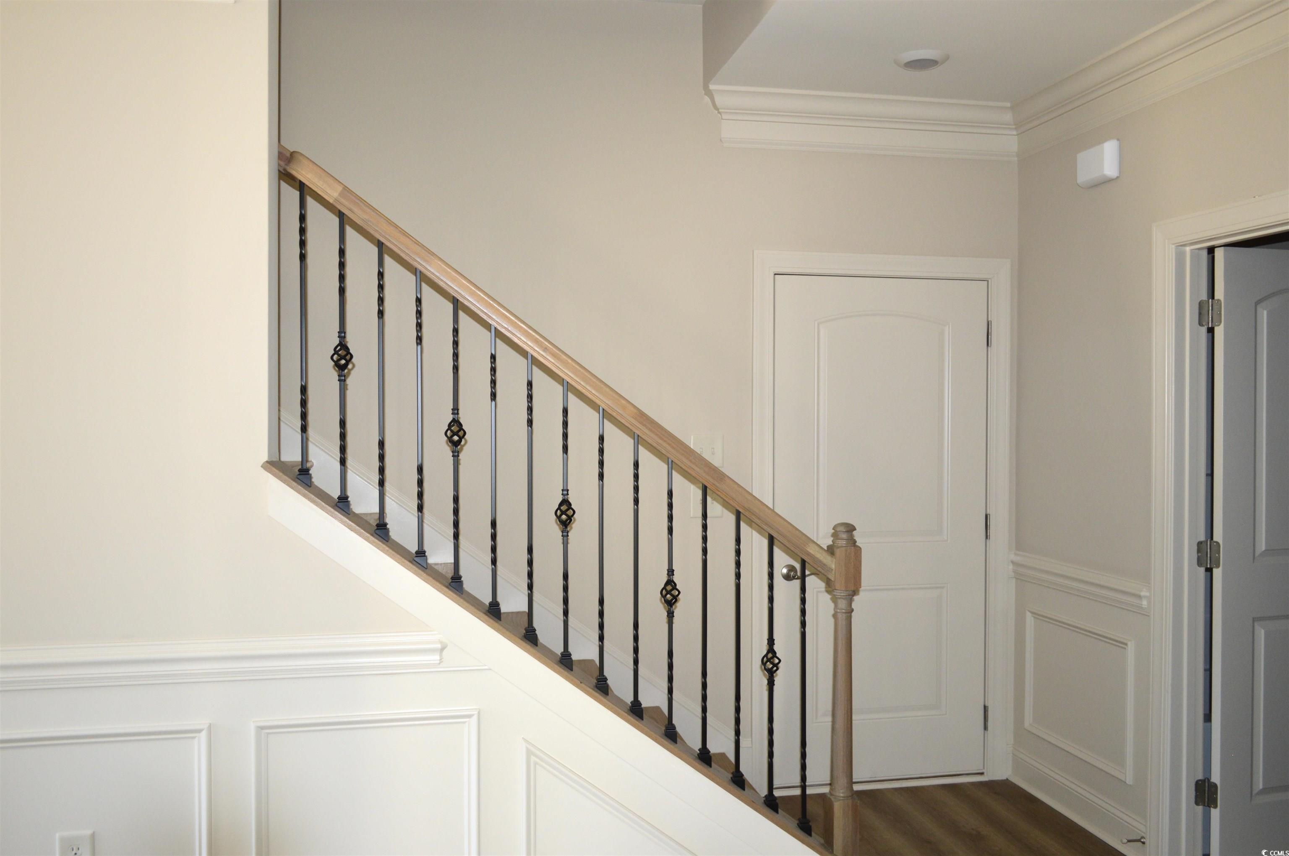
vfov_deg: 47.8
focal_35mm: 27
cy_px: 428
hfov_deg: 67.4
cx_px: 644
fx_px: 966
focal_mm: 18
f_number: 3.5
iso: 500
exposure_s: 1/60
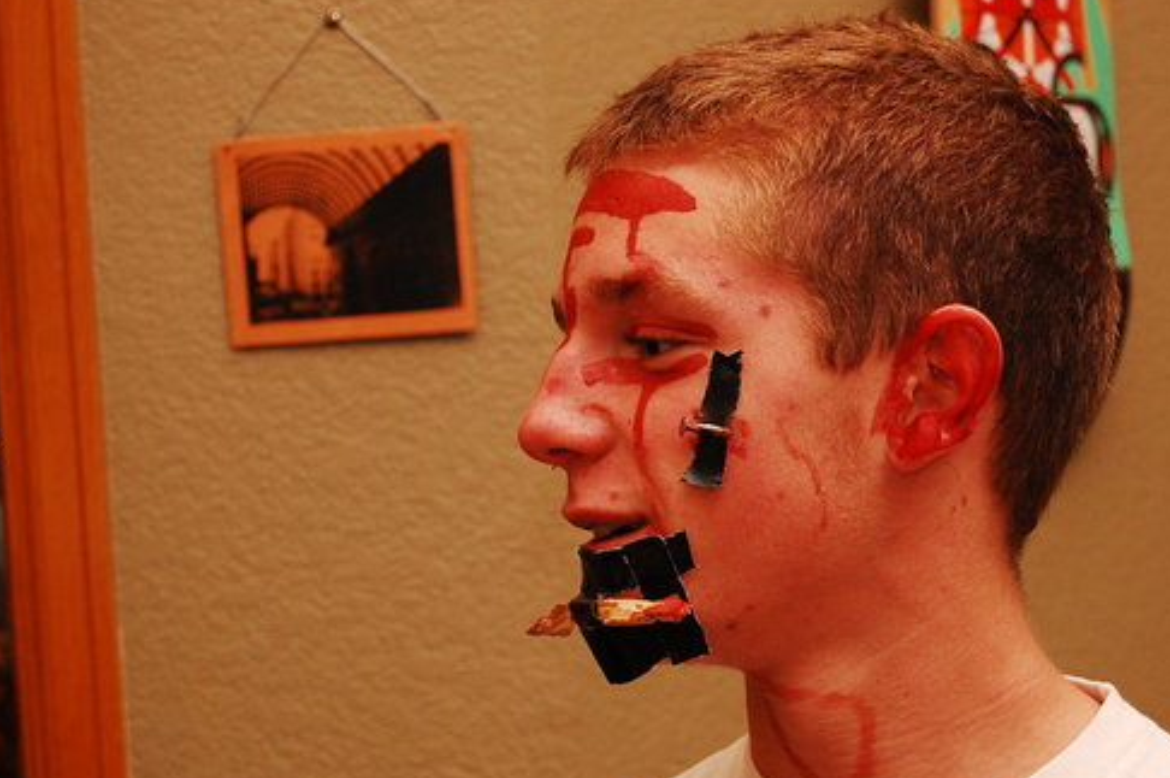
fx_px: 3528
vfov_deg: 12.6
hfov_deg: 18.8
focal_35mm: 109
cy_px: 479
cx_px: 761
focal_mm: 55
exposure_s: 1/60
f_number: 5.6
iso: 800
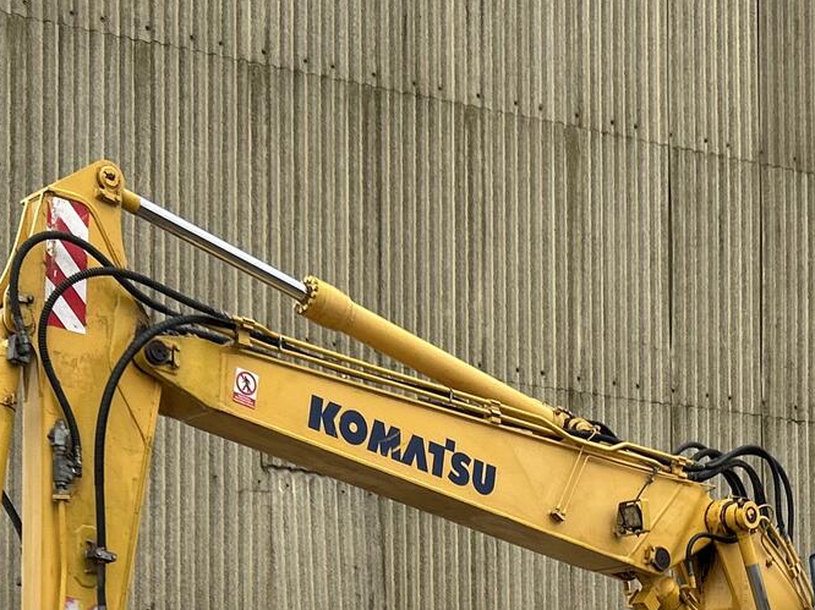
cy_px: 837
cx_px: 650
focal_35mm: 80
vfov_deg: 17.1
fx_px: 1883
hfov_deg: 24.1
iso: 40
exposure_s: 1/121
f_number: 1.5
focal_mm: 5.7
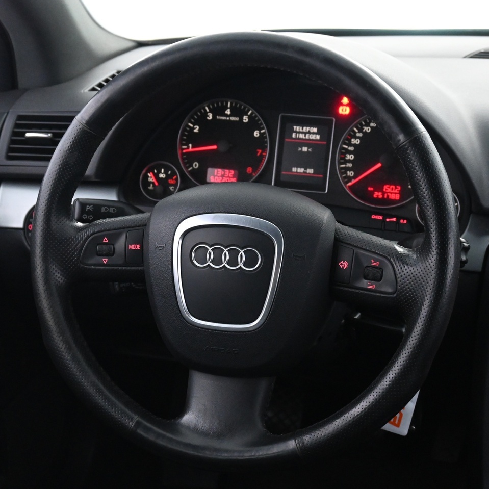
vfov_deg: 30.6
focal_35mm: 56
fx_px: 895
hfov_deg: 30.5
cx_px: 225
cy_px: 254
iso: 3200
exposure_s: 1/40
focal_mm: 26
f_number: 4.5
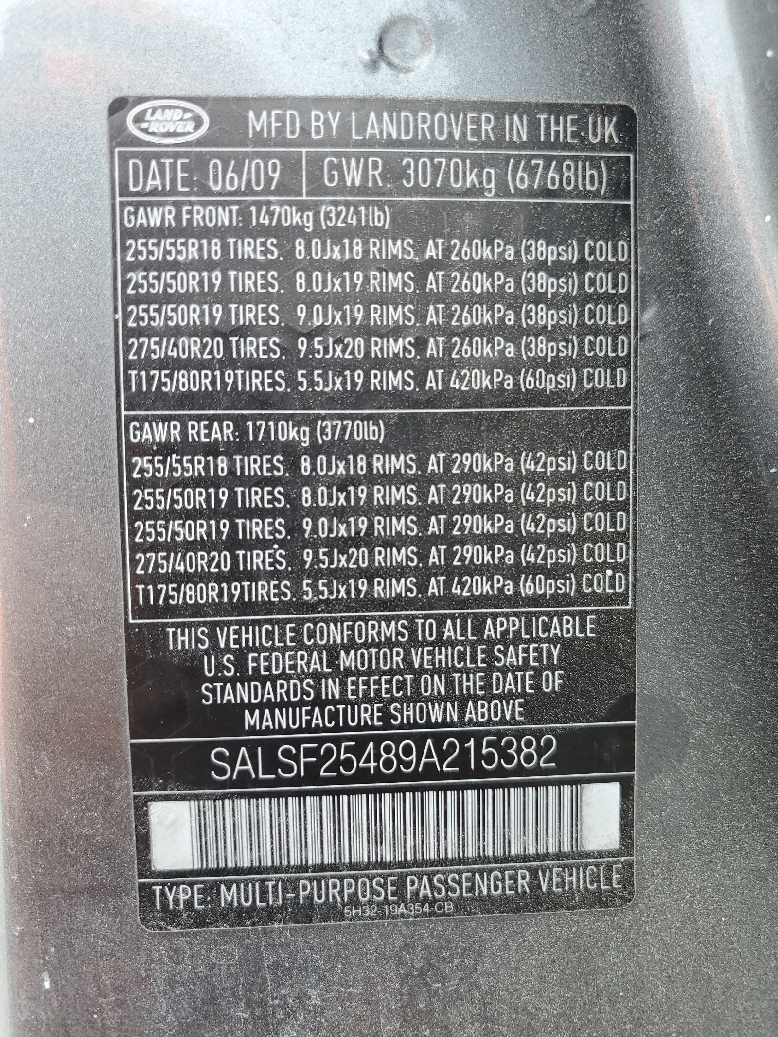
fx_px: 779
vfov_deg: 67.3
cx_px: 389
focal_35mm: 26
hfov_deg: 53.1
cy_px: 518
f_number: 1.5
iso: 50
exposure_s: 1/323
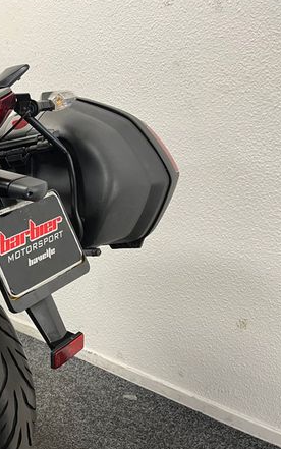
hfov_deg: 29.6
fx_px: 490
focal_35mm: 40
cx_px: -8
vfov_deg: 49.2
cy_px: 235
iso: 200
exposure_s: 1/50
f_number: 1.6
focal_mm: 5.1
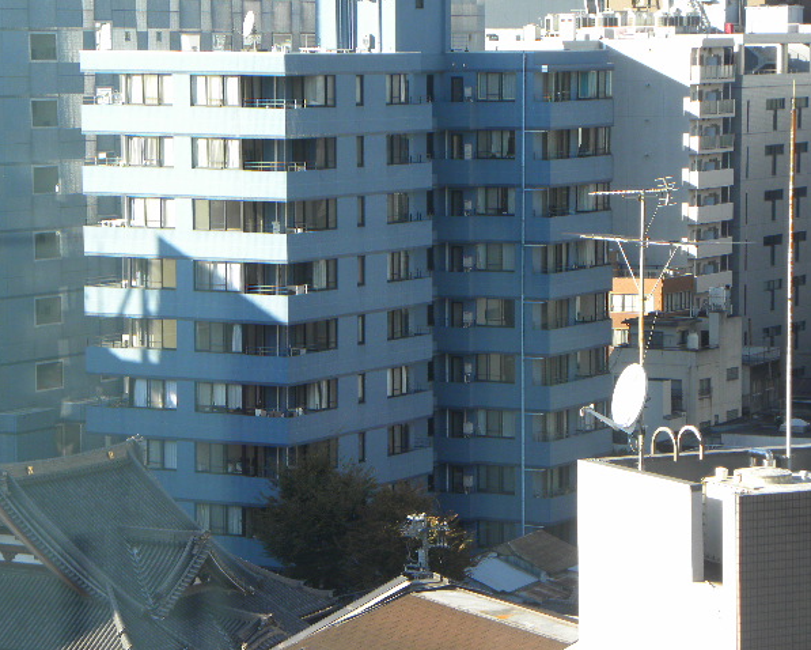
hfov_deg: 14.3
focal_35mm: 135
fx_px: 3241
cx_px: 427
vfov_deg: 11.4
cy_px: 325
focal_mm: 23
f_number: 4.5
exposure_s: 1/158
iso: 64
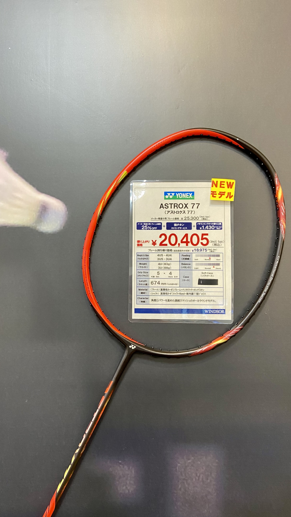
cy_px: 259
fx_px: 398
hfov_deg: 40.1
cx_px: 124
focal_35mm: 29
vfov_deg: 66.1
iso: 80
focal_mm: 4.25
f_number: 1.8
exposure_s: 1/50
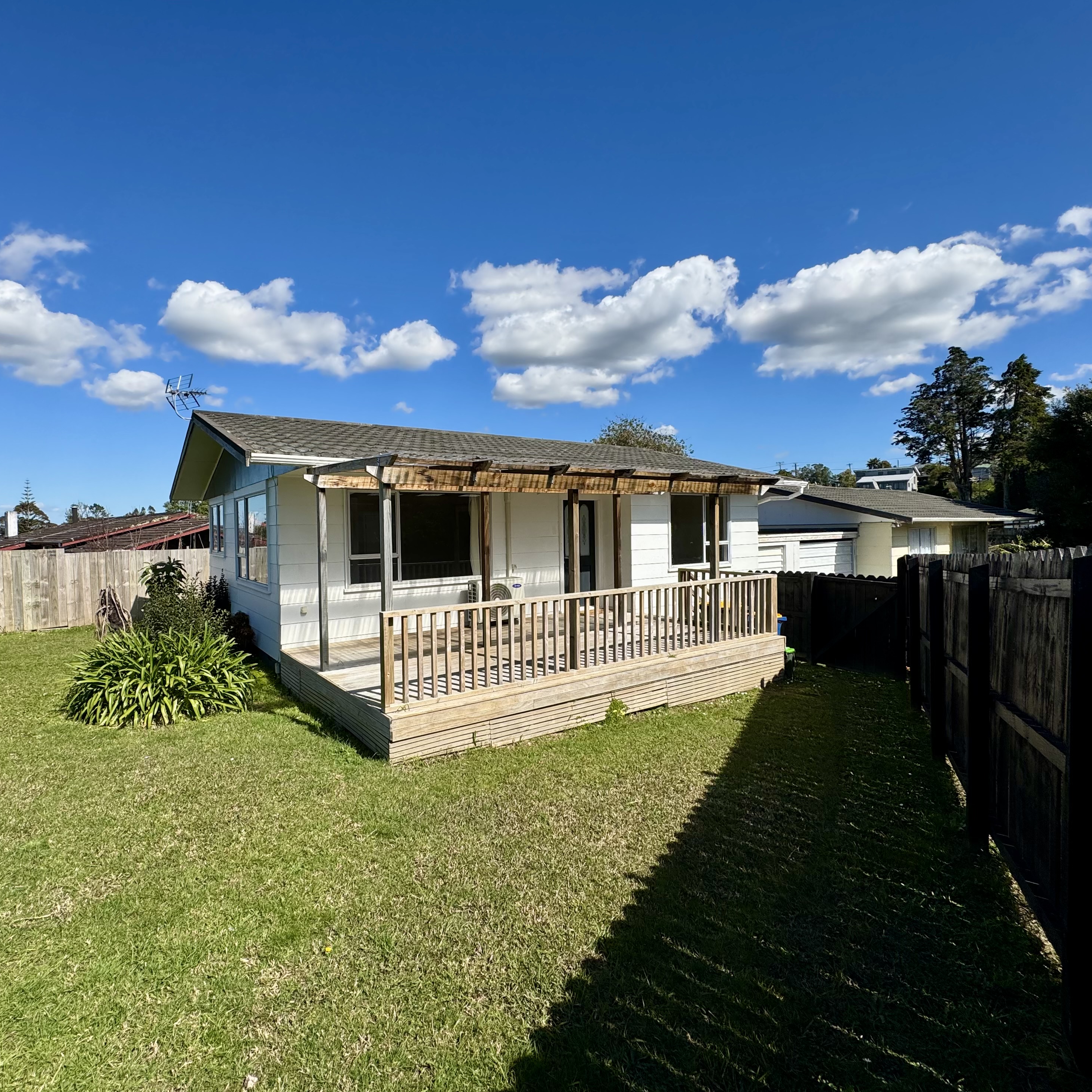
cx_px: 513
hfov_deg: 83.9
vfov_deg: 84.0
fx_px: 607
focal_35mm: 17
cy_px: 538
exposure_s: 1/2985
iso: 50
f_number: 2.2
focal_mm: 2.22
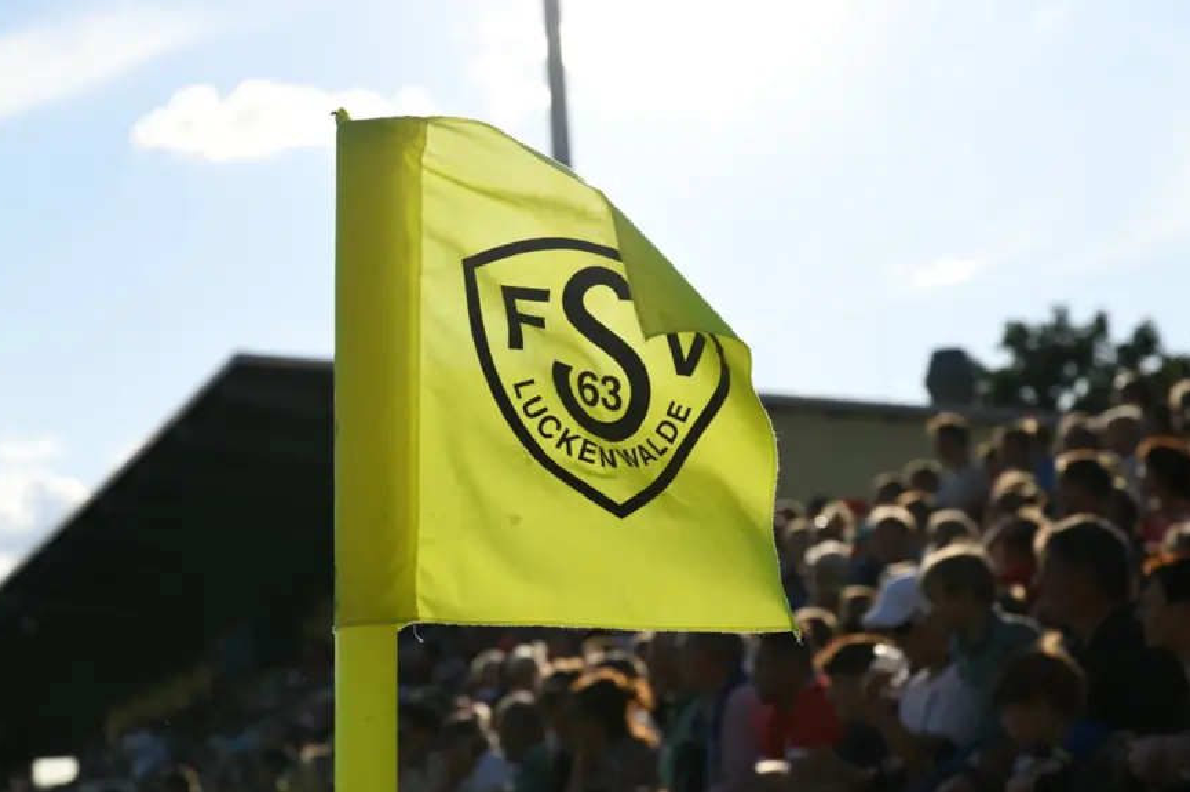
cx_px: 490
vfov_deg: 16.4
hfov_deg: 24.5
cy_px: 359
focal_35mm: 83
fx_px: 2742
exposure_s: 1/1000
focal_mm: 70
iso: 100
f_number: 5.6
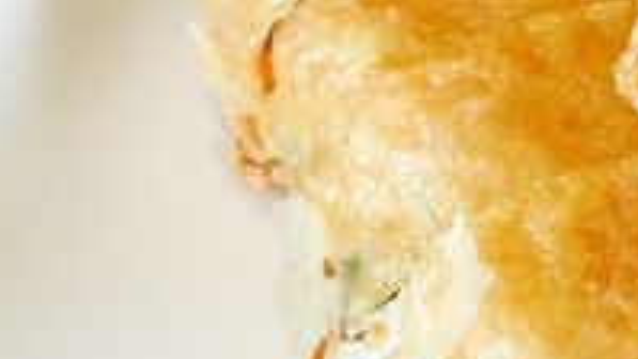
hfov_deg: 18.4
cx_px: 728
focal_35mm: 111
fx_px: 1878
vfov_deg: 10.8
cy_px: -8
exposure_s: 1/40
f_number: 2.2
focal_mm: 4.15
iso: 40
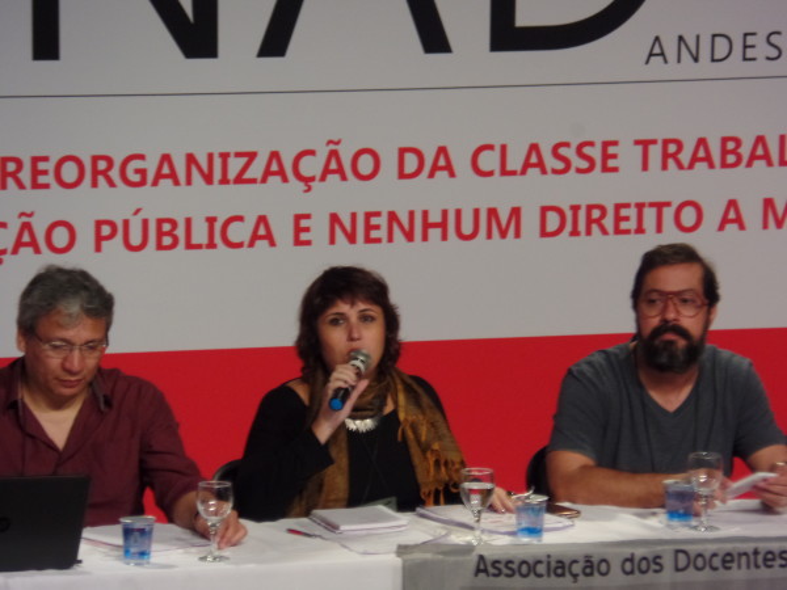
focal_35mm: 411
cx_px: 394
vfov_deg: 3.6
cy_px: 295
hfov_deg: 4.8
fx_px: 9344
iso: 400
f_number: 5.8
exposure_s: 1/20
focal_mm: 73.3
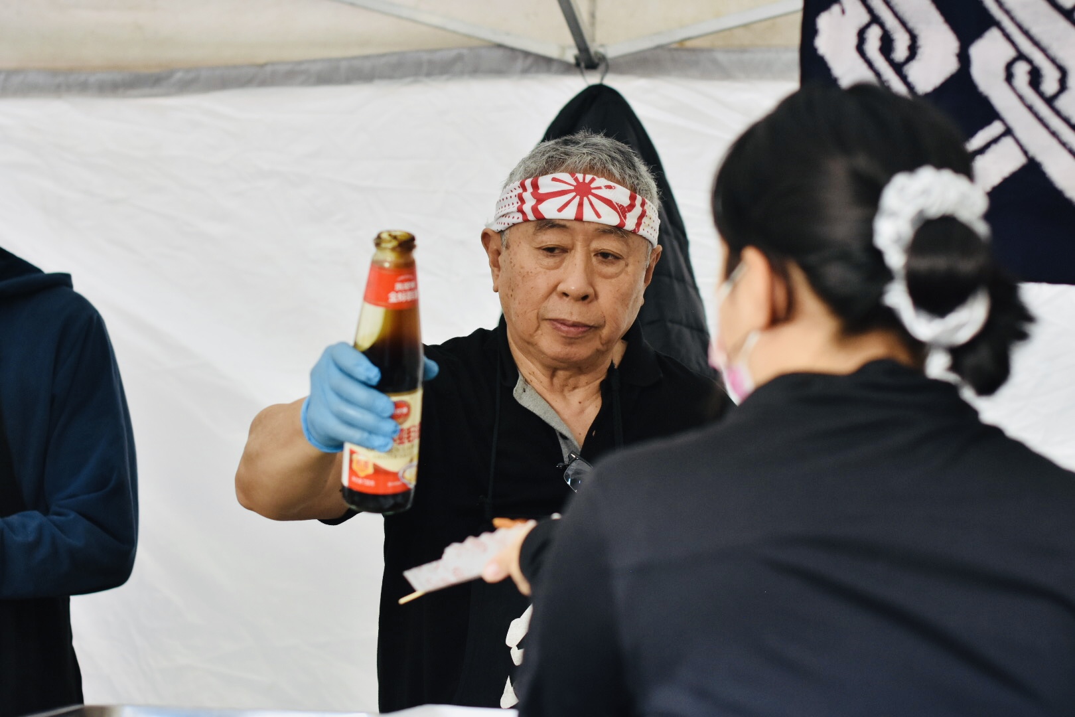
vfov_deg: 18.2
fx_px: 2239
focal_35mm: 75
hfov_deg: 27.0
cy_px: 358
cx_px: 538
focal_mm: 50
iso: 900
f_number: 2.5
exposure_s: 1/200
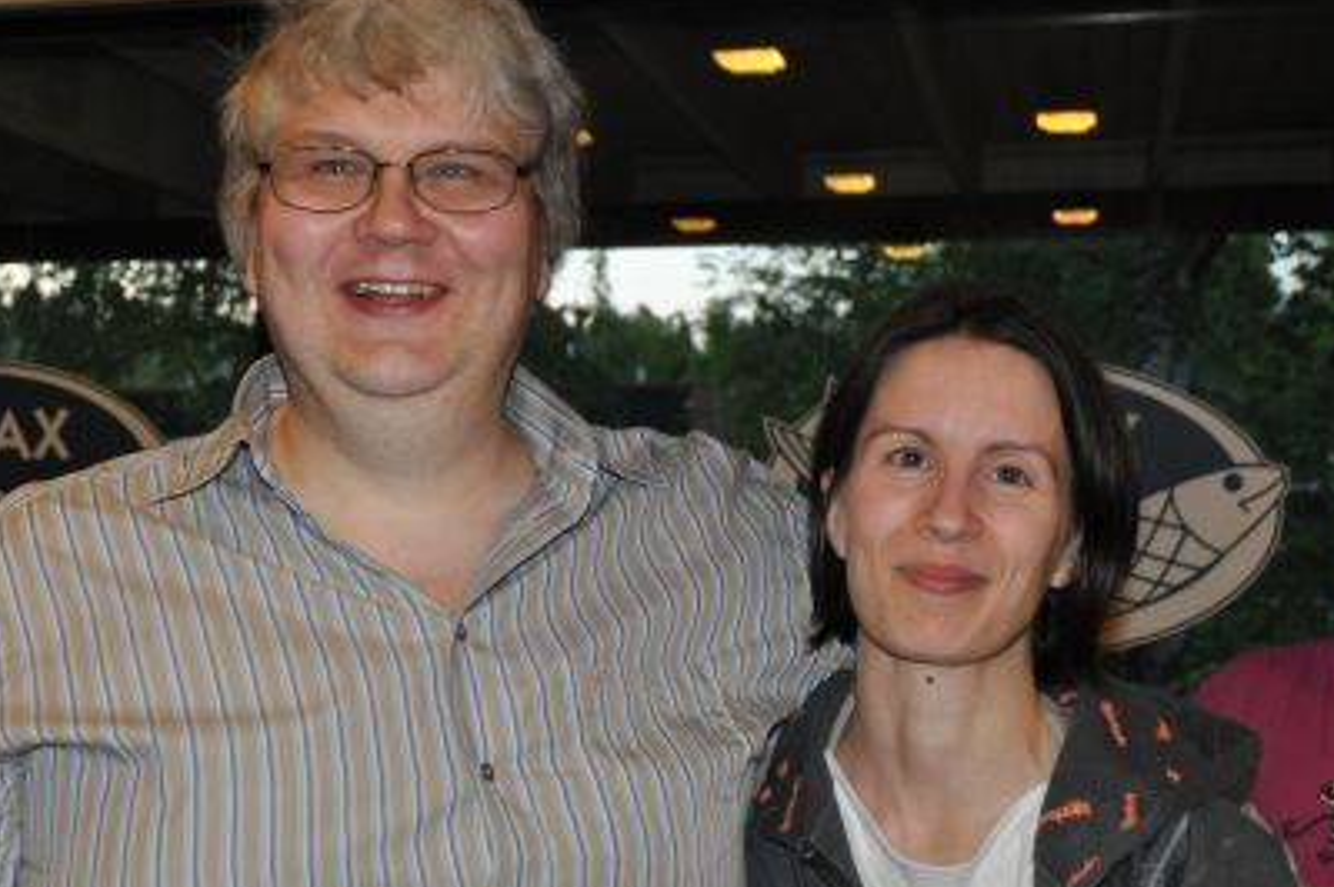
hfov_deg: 33.0
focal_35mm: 61
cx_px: 557
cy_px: 485
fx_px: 2249
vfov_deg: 22.3
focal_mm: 27
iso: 800
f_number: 3.8
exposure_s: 1/60
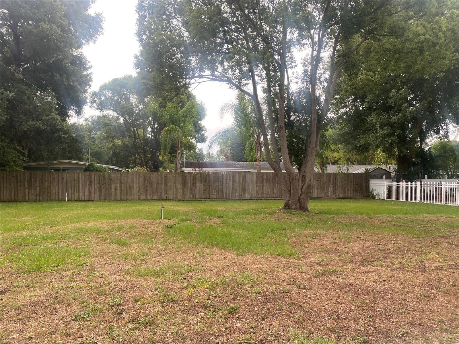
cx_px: 230
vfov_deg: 53.1
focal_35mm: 26
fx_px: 345
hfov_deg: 67.3
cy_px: 172
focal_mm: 4.25
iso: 32
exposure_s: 1/324
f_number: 1.8
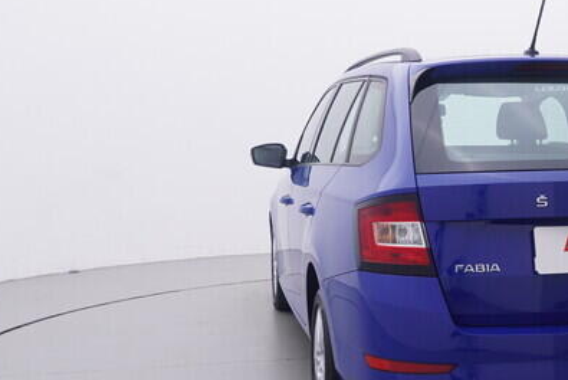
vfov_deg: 23.3
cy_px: 229
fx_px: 920
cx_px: 439
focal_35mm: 58
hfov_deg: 33.5
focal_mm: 15
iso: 200
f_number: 5
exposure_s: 1/80
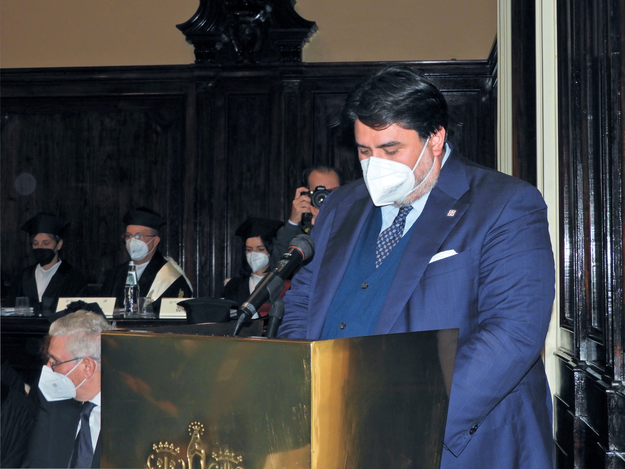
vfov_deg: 24.4
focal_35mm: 60
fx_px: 1083
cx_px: 312
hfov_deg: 32.2
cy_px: 234
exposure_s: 1/160
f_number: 4.2
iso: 200
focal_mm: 10.7
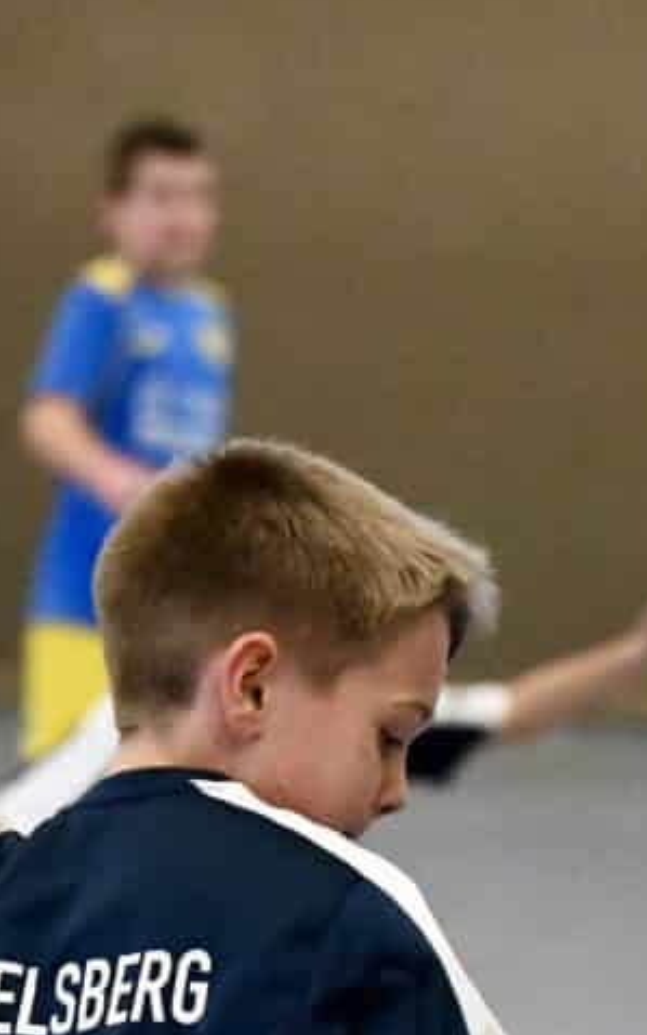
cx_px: 156
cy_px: 1391
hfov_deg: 3.8
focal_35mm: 349
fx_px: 9840
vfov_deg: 6.0
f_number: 2.8
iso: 8000
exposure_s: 1/1600
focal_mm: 80
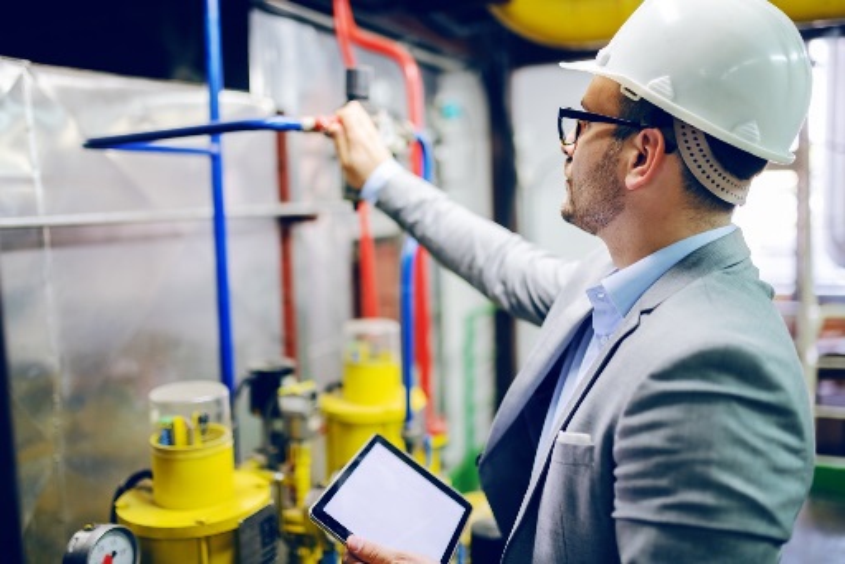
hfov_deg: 54.4
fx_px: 822
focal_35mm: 35
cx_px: 422
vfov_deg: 37.9
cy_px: 282
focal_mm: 35
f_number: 1.4
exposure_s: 1/200
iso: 320
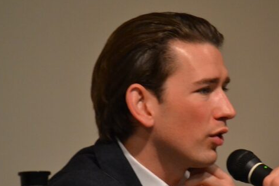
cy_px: 113
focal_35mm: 489
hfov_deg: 4.2
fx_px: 3789
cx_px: 193
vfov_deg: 2.8
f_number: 5.6
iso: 3200
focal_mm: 200
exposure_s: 1/100
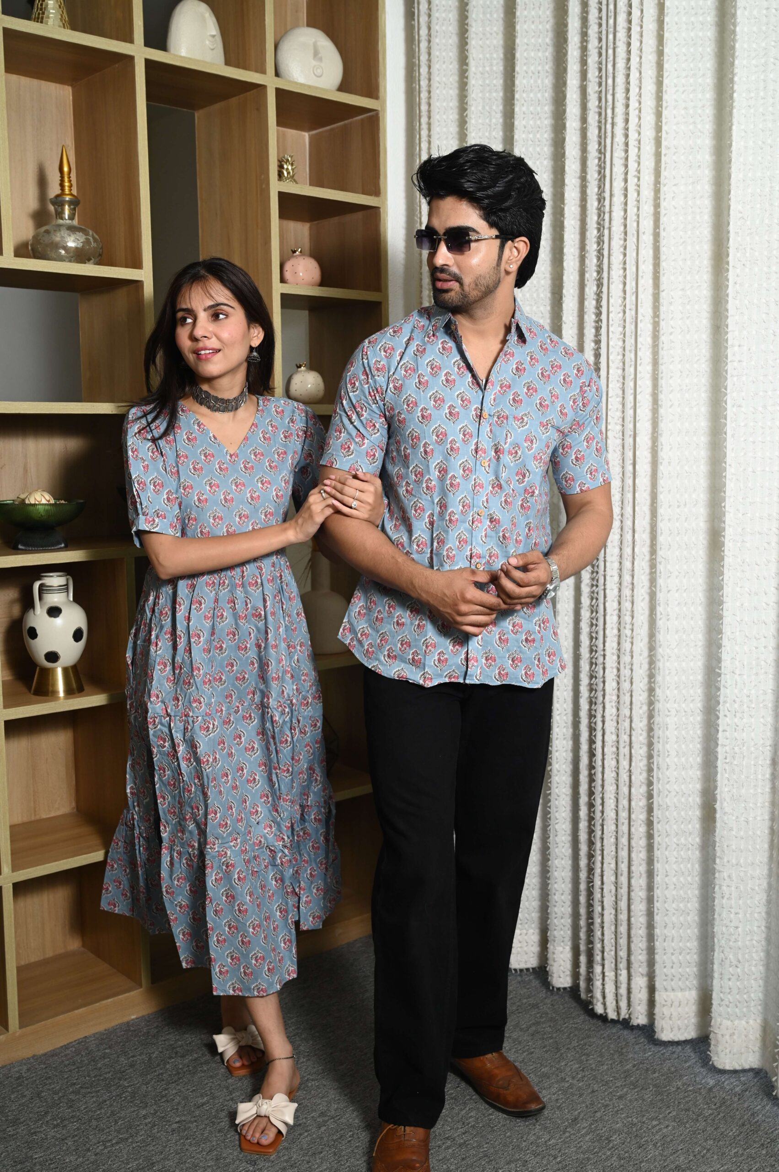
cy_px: 586
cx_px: 390
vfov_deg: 51.9
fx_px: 1203
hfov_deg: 35.9
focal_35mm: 37
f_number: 5.6
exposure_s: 1/160
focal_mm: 37
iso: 400
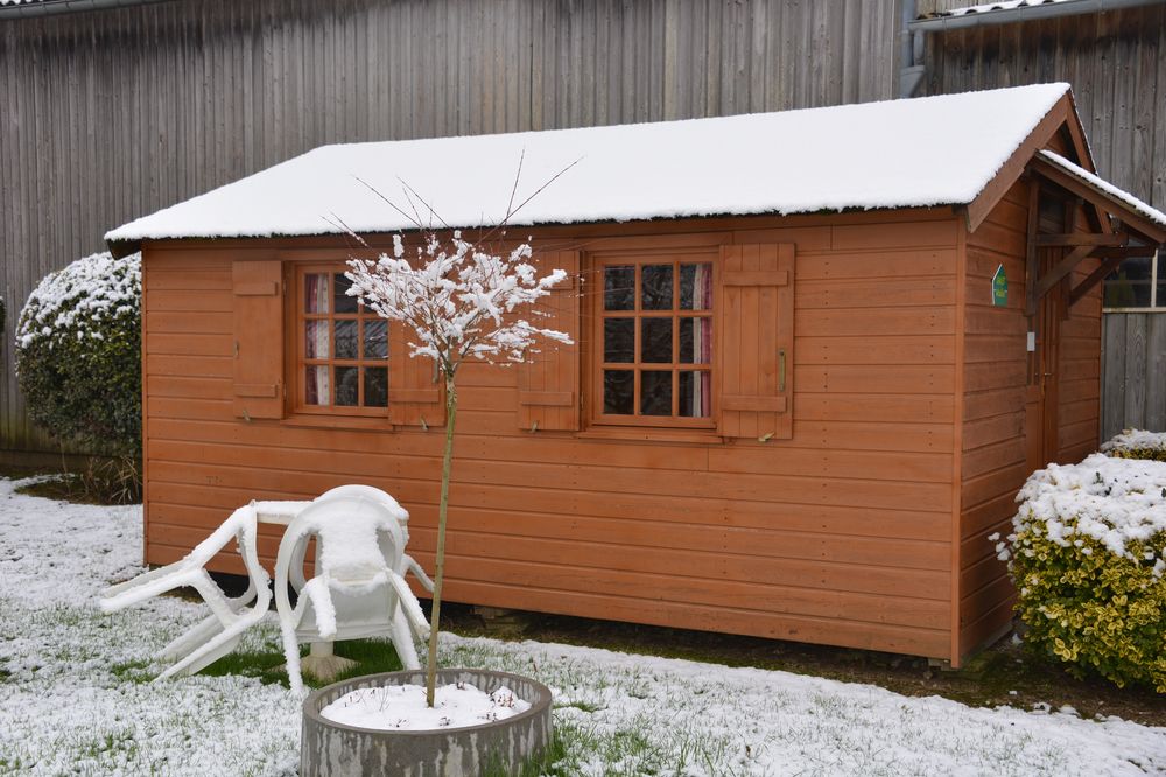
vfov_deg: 30.5
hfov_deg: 44.5
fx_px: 1425
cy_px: 388
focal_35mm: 44
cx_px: 583
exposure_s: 1/200
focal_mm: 44
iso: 100
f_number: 5.6
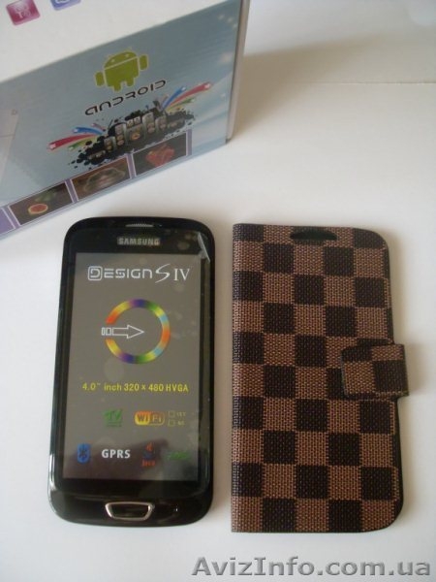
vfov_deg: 50.1
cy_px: 291
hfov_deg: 38.7
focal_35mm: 37
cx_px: 218
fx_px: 621
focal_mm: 6.3
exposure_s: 1/10
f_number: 2.8
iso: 200
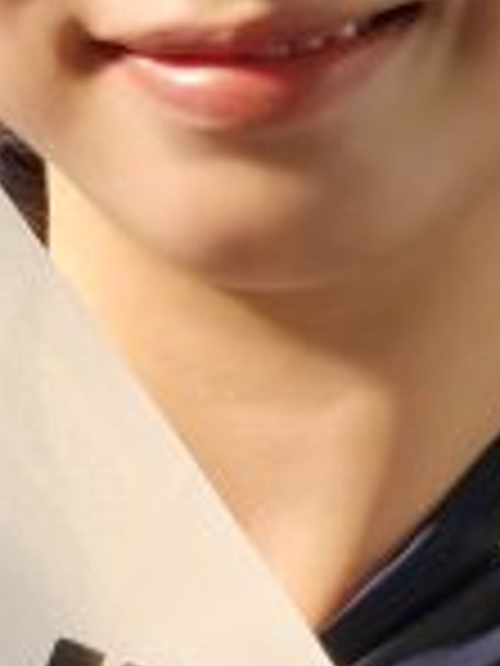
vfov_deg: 2.4
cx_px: -18
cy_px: 774
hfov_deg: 1.8
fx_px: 15966
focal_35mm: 829
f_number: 3.4
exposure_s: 1/50
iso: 160
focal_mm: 18.6
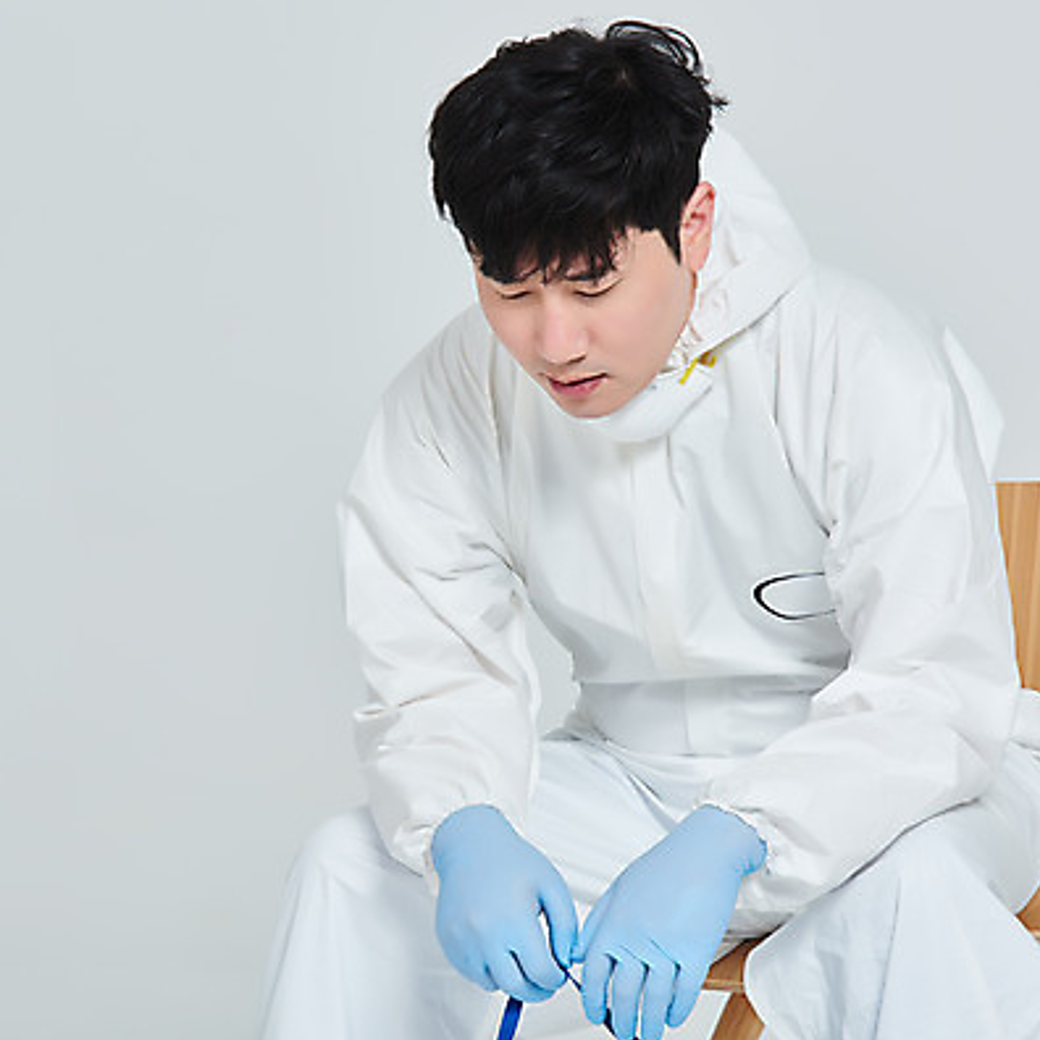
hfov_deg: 9.7
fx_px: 6118
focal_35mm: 180
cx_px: 471
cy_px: 520
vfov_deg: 9.7
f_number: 14
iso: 100
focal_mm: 140
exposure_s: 1/125
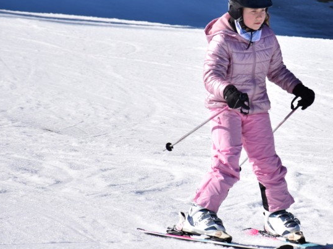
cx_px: 283
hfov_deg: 5.2
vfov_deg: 3.9
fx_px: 3693
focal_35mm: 384
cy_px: 108
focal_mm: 140
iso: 200
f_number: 7.1
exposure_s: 1/1000
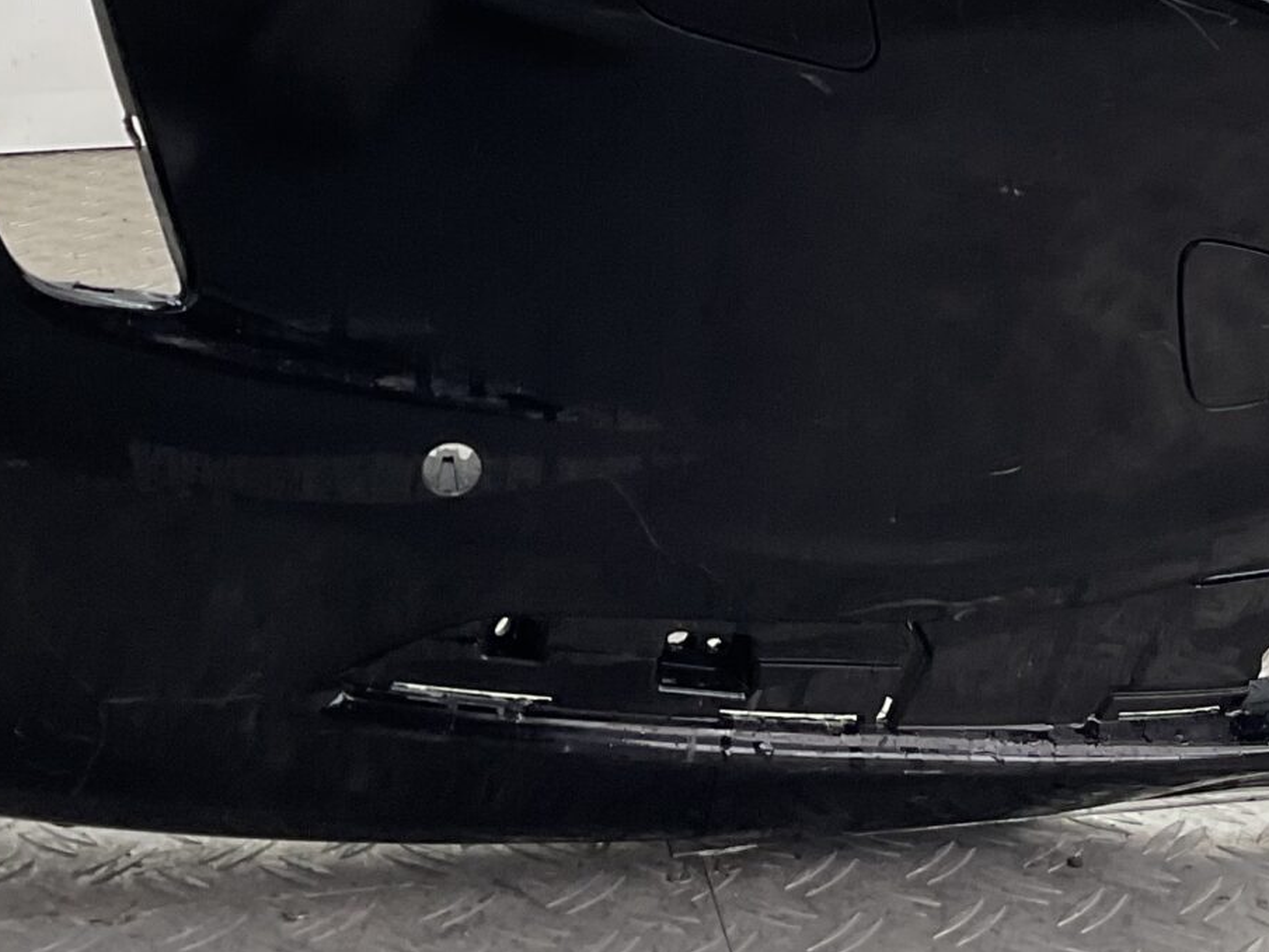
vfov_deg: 17.2
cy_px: -163
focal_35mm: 82
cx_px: 904
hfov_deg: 23.7
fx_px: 3006
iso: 20
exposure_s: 1/100
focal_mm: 3
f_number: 1.8
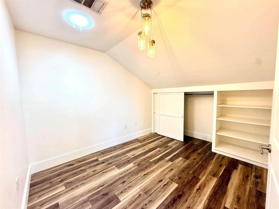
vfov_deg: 85.7
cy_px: 104
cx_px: 140
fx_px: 113
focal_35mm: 14
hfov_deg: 102.1
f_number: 2.2
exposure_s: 1/120
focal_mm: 2.22
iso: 160
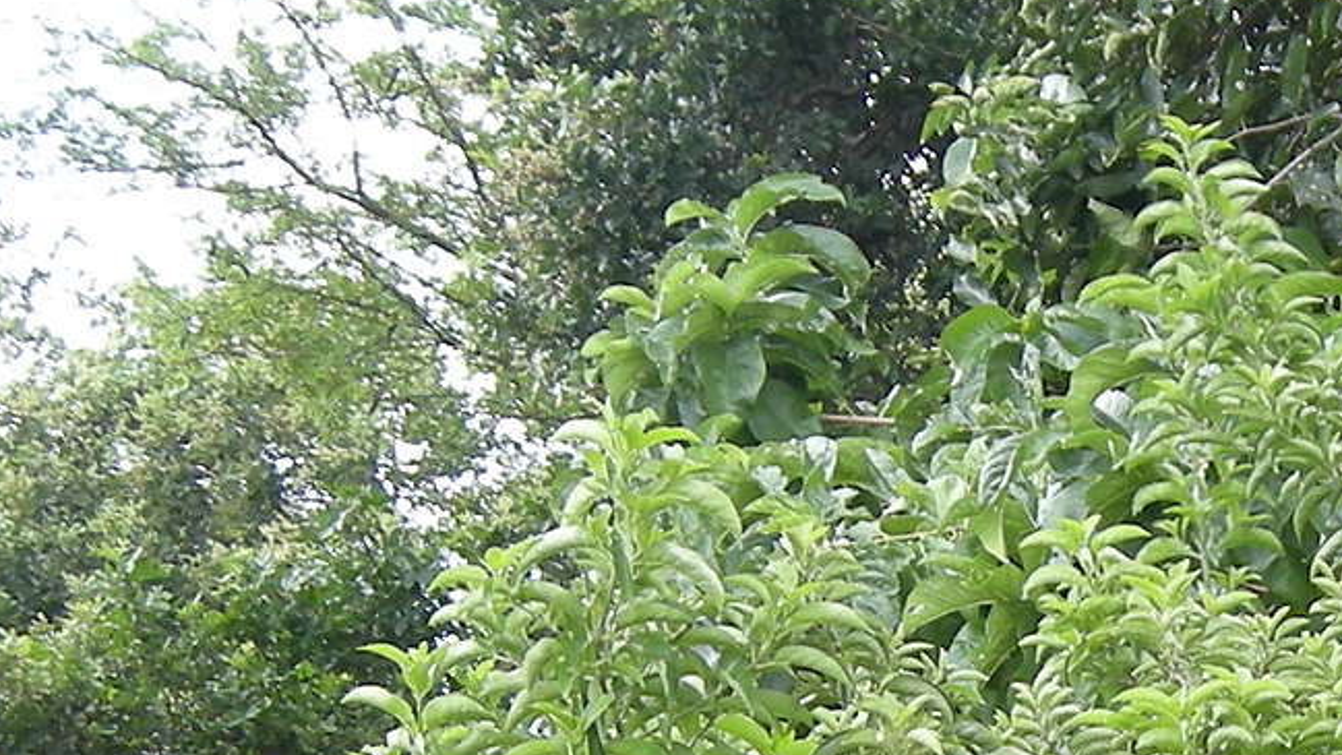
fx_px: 5017
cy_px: 1318
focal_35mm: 141
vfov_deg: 8.3
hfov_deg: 14.8
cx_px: 1536
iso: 64
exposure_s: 1/66
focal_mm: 7.5
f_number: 3
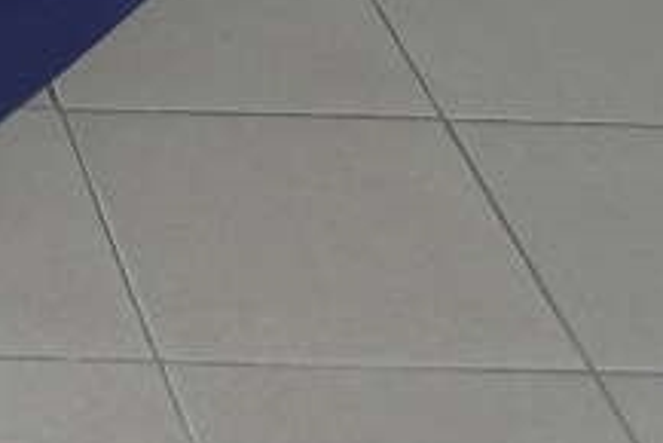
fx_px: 2940
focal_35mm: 160
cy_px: -225
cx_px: -697
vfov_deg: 8.4
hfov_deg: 11.5
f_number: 4
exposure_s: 1/160
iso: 1600
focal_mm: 21
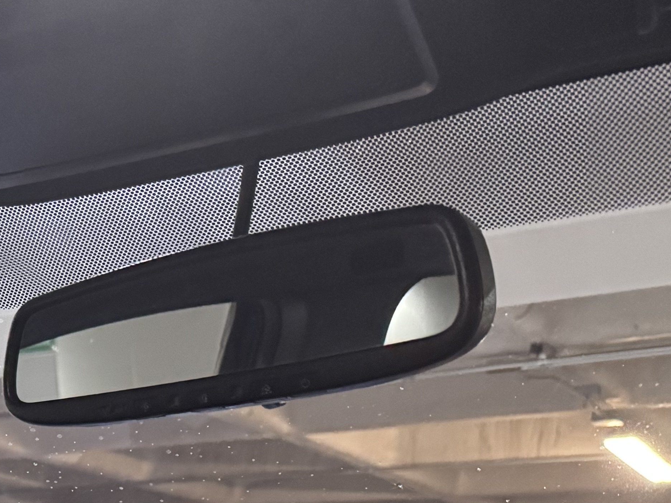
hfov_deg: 22.7
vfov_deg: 17.9
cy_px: 764
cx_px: -282
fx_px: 1415
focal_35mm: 73
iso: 1000
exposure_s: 1/40
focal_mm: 6.76
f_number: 1.78
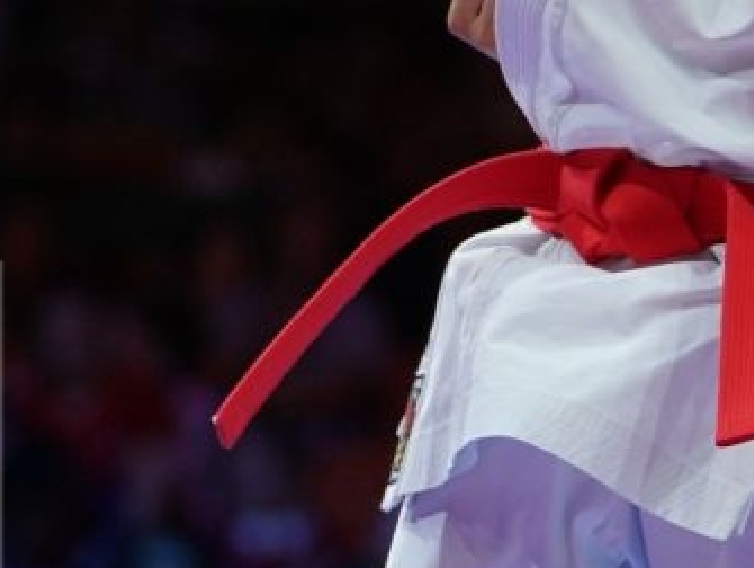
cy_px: 467
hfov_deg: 3.0
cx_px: 556
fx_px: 14173
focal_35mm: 650
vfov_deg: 2.3
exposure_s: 1/500
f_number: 2.8
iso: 800
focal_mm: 126
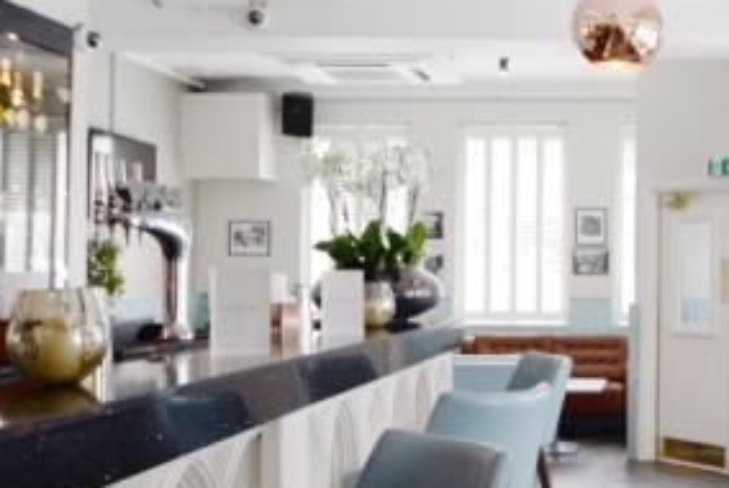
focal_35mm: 54
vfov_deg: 25.1
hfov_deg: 34.1
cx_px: 701
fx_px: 1095
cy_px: 250
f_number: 4.5
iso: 400
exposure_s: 1/80
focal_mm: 15
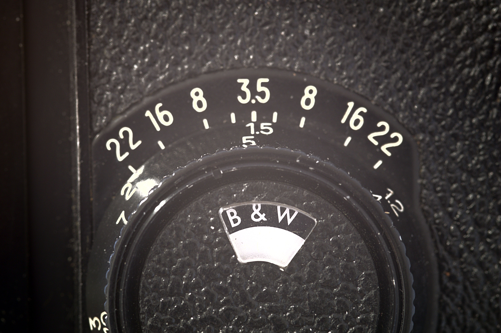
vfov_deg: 8.7
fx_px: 2188
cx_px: 250
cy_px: 166
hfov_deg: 13.1
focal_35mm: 158
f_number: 8
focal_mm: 105
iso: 200
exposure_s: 5
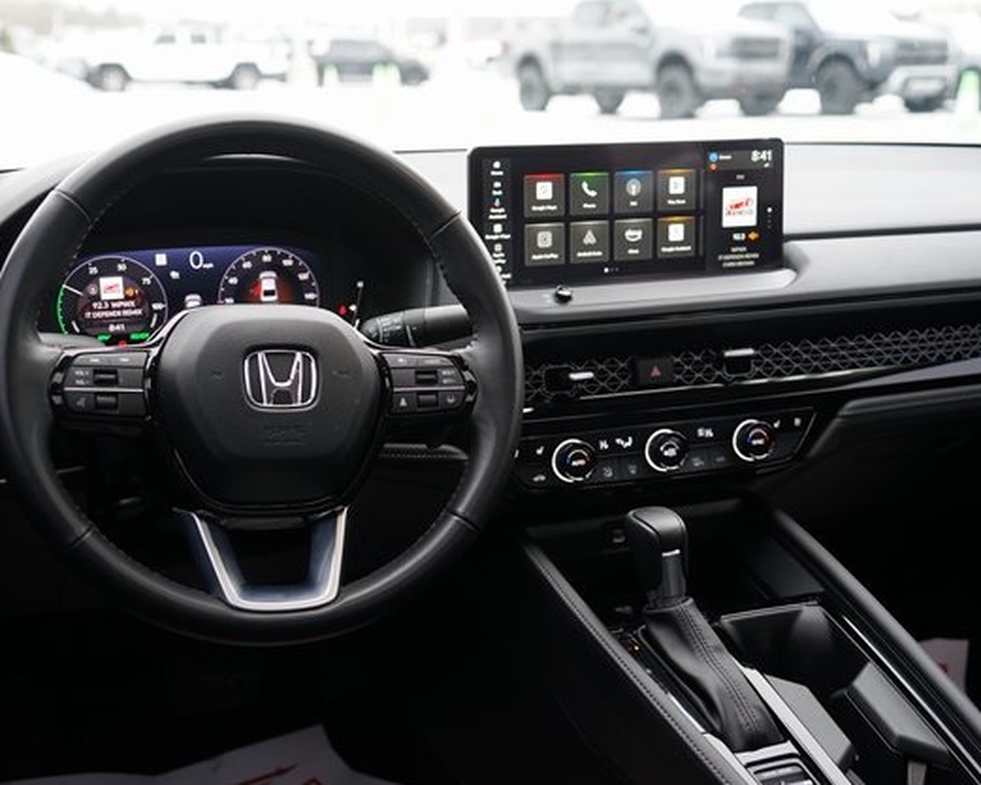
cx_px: 450
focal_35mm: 45
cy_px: 394
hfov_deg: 41.1
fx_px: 1307
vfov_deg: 33.4
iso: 500
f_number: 4
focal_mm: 39
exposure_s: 1/60
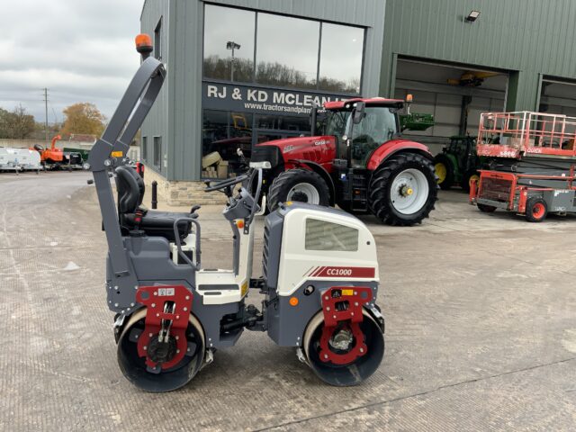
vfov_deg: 48.2
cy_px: 216
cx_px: 288
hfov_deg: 61.7
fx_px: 483
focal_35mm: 29
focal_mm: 3
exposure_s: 1/286
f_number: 1.8
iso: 16
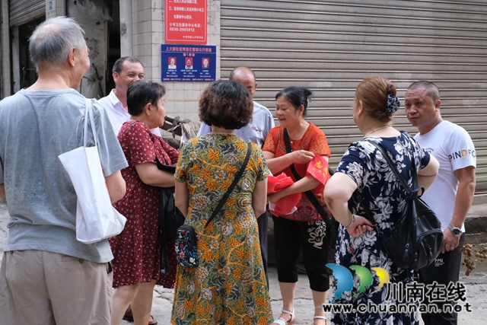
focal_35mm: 53
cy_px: 162
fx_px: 717
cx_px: 244
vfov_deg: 25.5
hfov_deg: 37.5
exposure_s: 1/200
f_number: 14
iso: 5000
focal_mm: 35
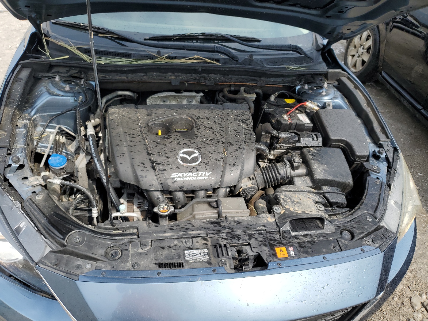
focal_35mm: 26
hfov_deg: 67.3
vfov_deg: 53.1
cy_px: 160
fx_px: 321
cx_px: 214
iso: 50
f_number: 1.5
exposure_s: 1/1667
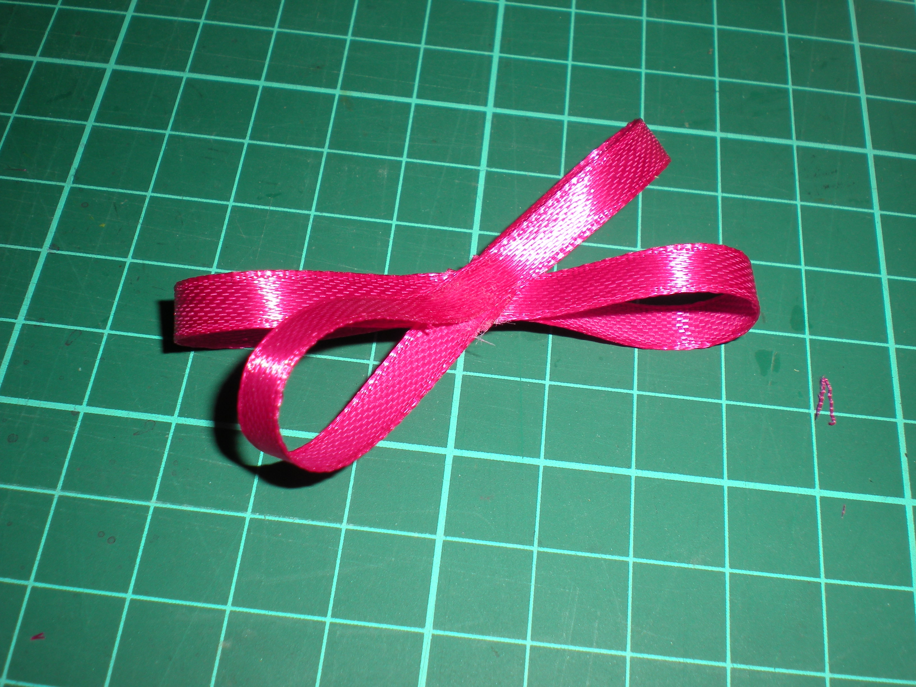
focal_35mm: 44
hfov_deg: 42.9
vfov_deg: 32.9
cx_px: 458
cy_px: 344
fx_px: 1164
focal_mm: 7.4
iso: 64
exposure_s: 1/60
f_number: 4.9
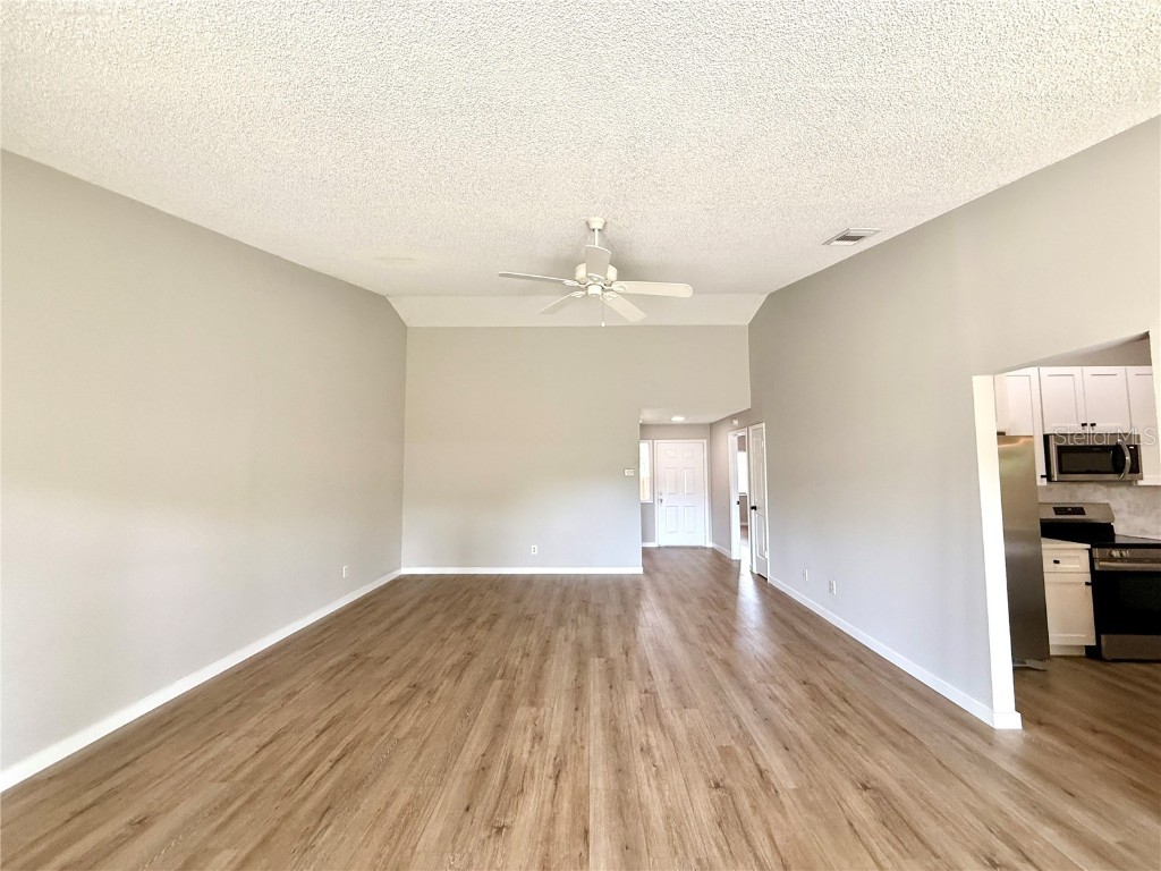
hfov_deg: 102.1
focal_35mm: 14
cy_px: 436
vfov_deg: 85.7
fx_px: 470
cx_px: 580
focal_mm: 2.22
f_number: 2.2
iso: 250
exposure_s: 1/120
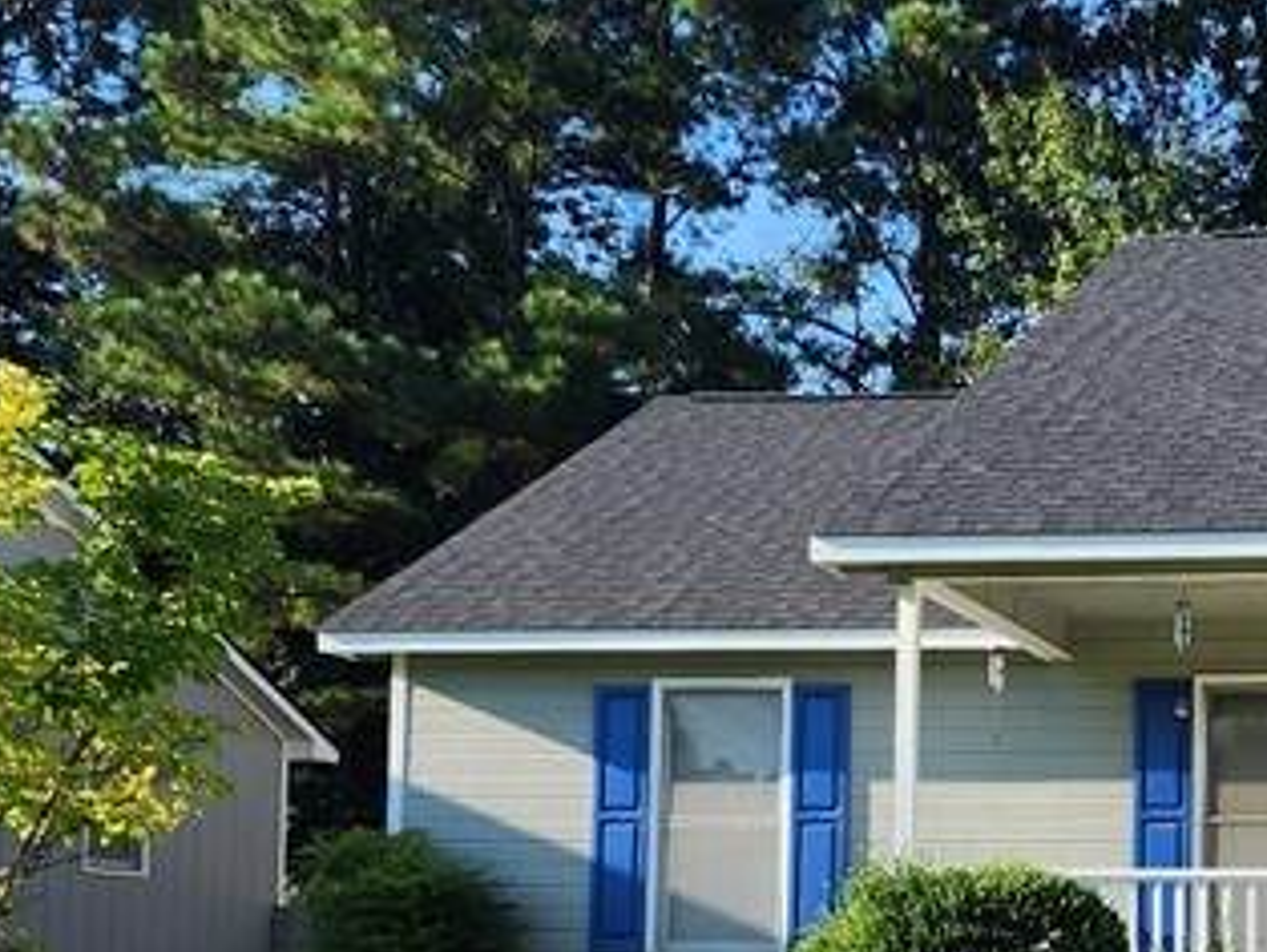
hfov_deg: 24.9
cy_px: 896
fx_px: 2747
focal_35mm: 75
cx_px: 1239
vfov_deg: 19.2
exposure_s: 1/536
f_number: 1.8
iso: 12
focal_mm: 6.4
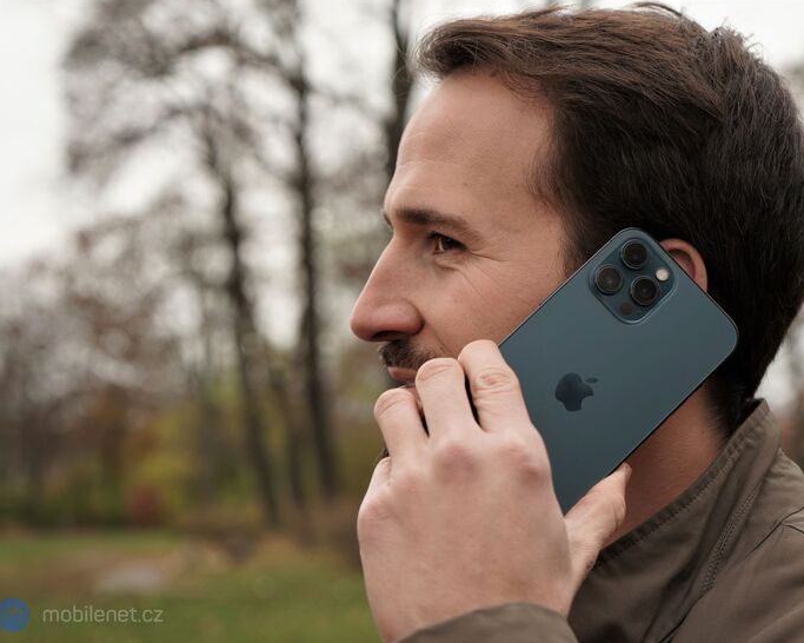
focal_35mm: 66
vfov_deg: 23.1
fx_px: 1570
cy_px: 320
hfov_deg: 28.7
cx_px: 470
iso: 250
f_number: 5
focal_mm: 58
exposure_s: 1/160
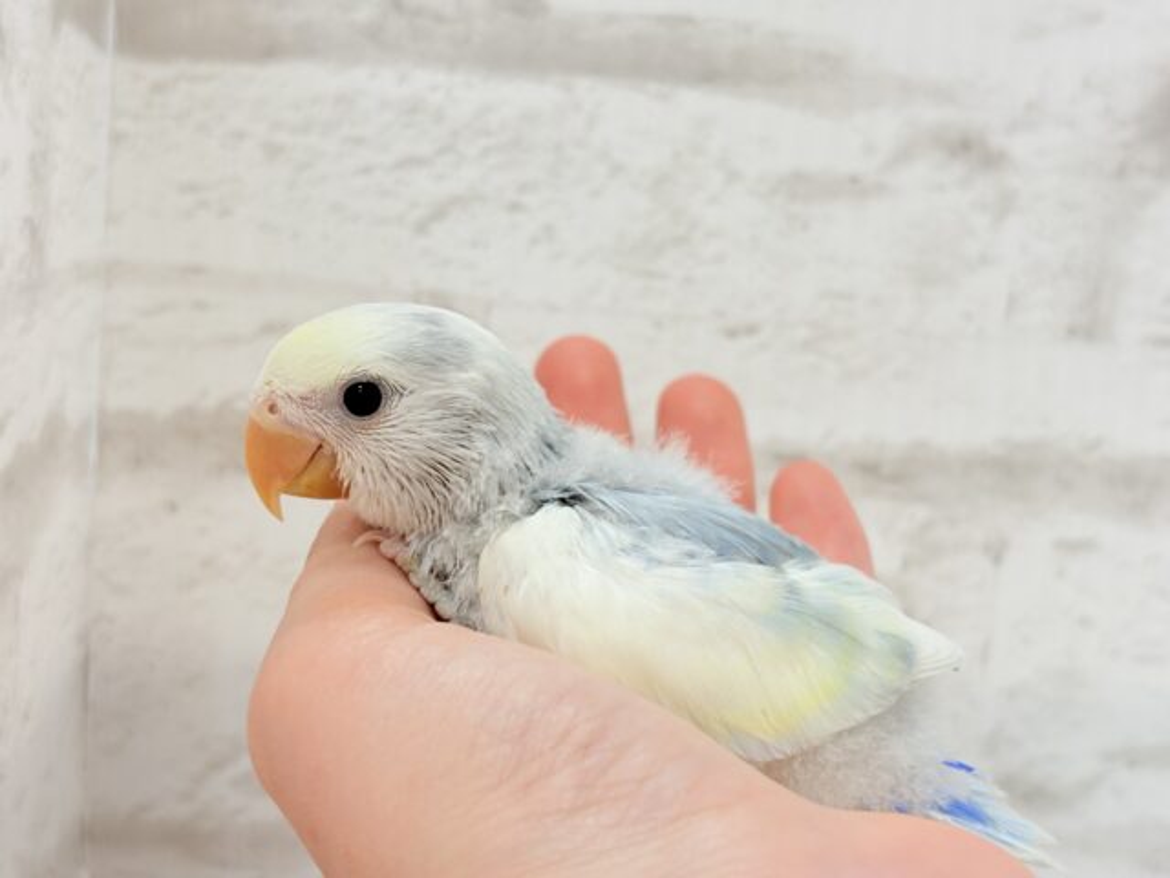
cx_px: 585
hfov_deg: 36.8
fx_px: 1758
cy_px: 439
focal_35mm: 52
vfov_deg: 28.0
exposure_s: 1/50
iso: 40
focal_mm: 5.96
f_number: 1.6
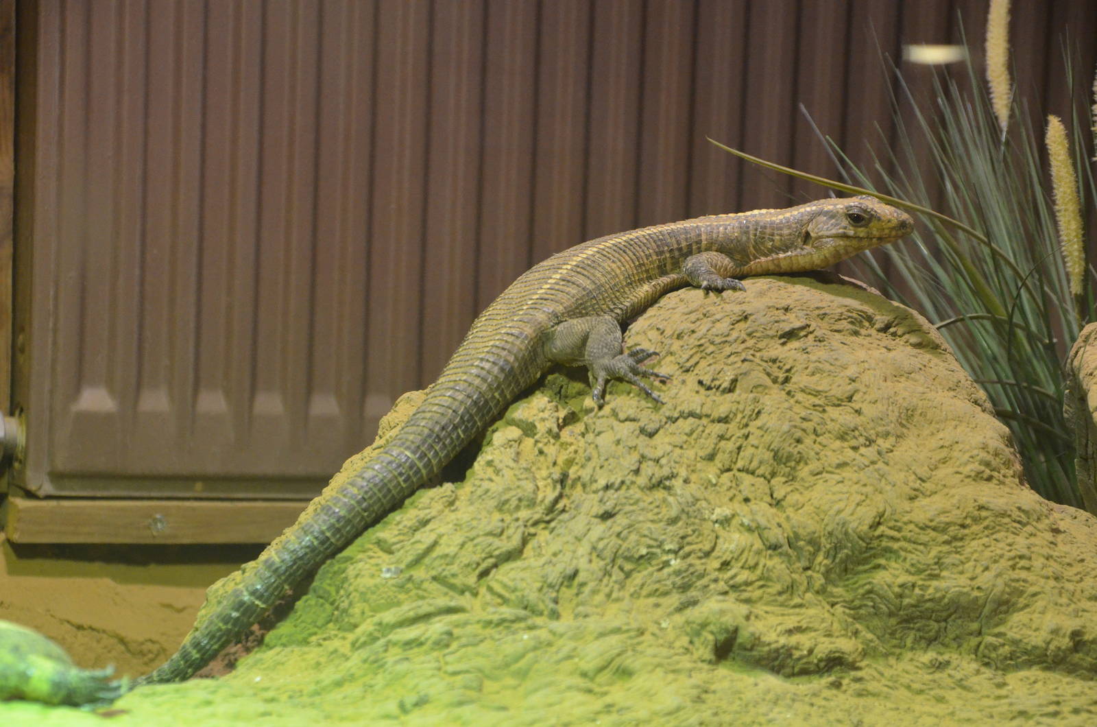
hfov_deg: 24.7
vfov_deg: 16.5
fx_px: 2509
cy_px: 364
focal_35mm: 82
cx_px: 548
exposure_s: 1/200
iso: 2500
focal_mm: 55
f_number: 7.1
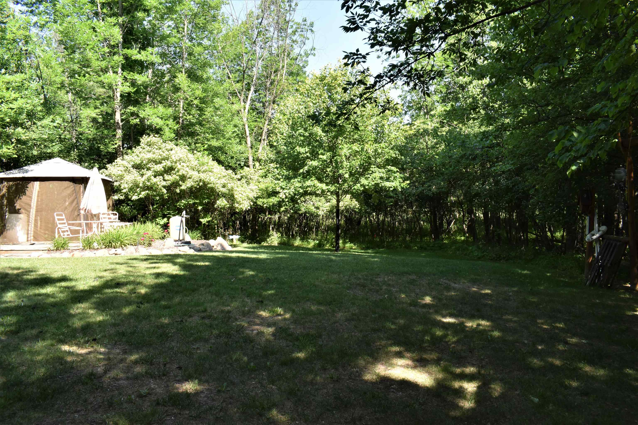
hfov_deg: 67.4
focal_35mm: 27
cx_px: 319
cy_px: 212
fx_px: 478
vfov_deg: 47.9
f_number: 16
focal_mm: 18
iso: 400
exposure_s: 1/60
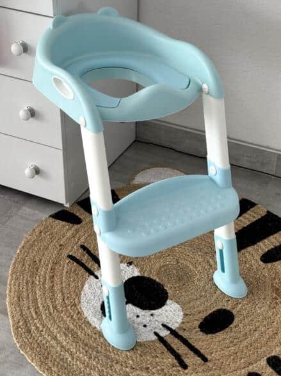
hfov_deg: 24.8
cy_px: 169
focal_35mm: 59
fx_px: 639
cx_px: 142
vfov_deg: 32.7
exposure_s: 1/121
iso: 80
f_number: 1.78
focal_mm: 6.76
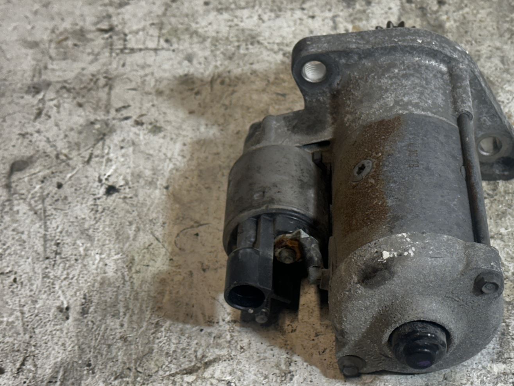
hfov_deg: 25.8
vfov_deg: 19.6
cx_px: 369
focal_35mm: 75
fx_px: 1114
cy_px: 194
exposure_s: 1/50
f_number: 1.78
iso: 100
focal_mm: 6.86
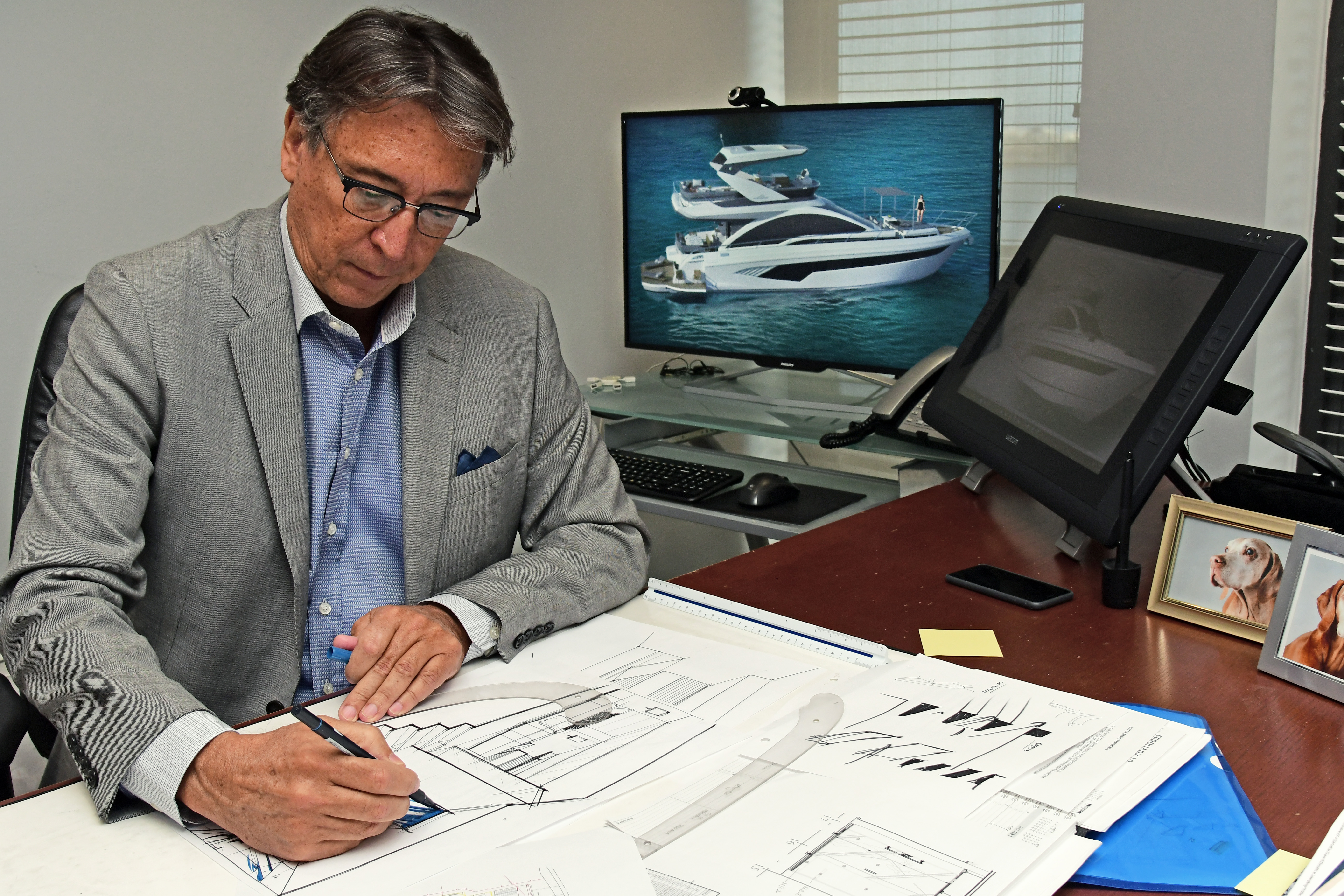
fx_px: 1344
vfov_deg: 36.9
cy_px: 448
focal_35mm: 36
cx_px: 672
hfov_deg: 53.1
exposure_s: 1/60
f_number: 9
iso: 640
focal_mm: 24
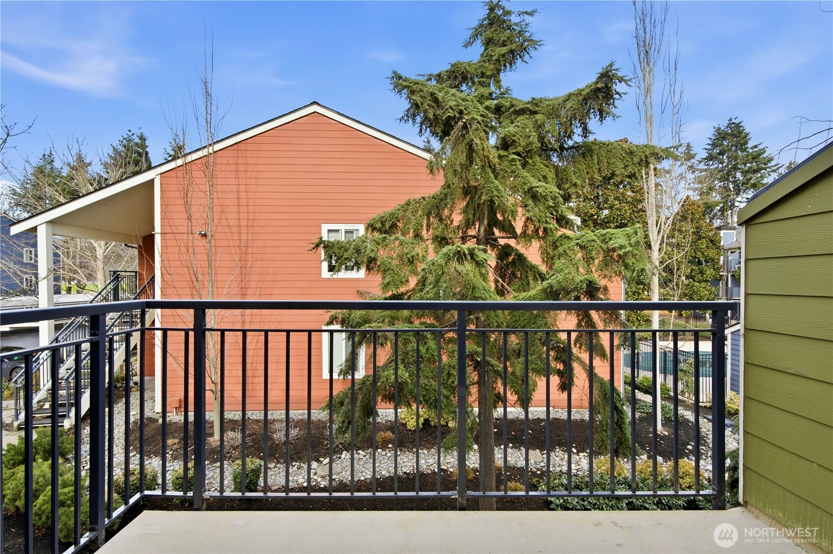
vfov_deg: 70.4
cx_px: 416
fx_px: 393
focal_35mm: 17
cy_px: 277
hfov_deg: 93.3
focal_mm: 17
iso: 400
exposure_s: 1/80
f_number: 9
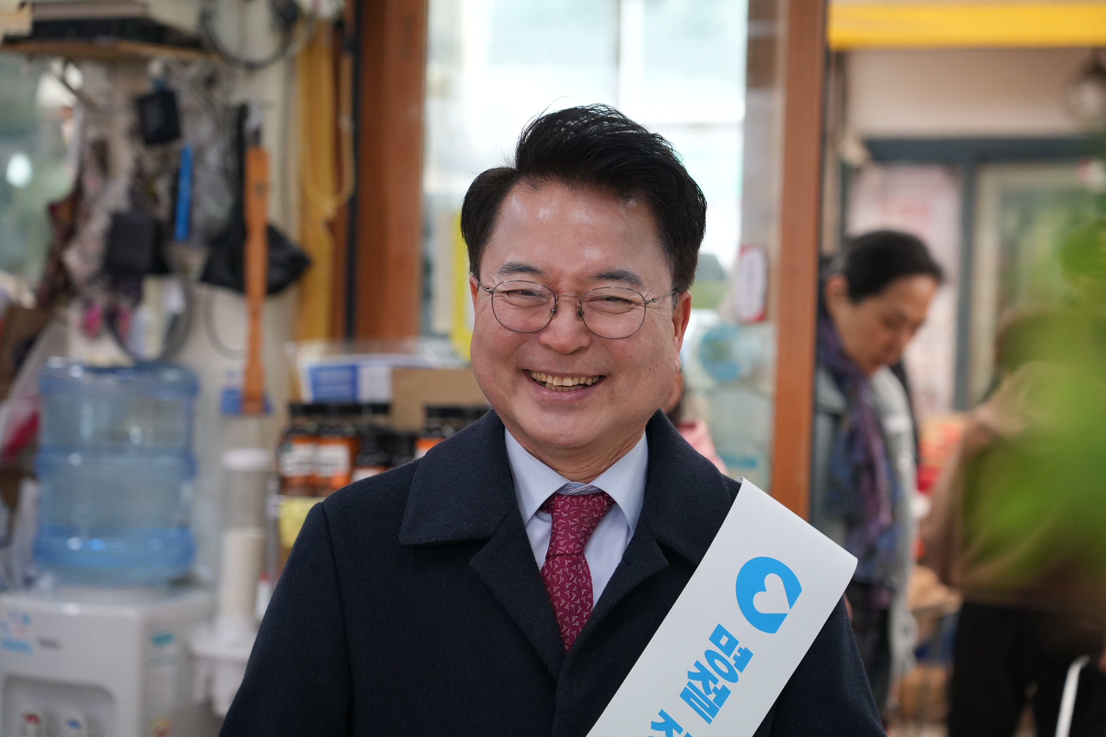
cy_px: 368
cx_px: 553
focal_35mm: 80
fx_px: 2458
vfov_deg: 17.1
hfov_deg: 25.4
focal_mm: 80
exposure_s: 1/400
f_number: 4
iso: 1600
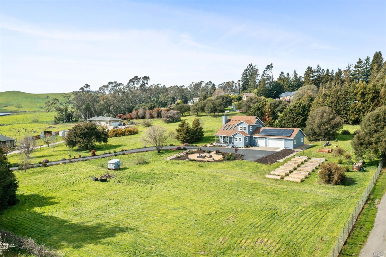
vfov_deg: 46.4
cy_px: 128
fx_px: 300
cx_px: 193
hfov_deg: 65.5
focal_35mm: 28
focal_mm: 10.26
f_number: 5.6
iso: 100
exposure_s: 1/320
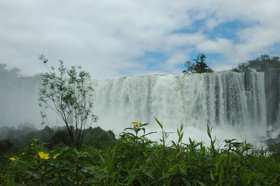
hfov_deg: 42.4
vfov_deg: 28.9
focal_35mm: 46
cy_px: 93
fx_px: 361
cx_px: 140
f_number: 8
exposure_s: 1/2000
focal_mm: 31
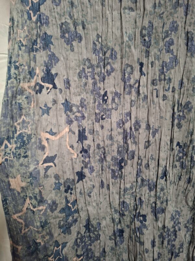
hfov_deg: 58.9
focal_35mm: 23
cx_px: 98
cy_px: 130
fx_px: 173
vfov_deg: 73.9
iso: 400
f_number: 1.8
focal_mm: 5.54
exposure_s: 1/33
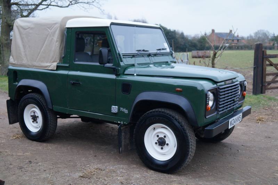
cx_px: 139
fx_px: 324
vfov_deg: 31.8
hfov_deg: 46.4
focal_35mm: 42
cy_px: 92
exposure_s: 1/60
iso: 1600
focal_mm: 28
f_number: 4.5
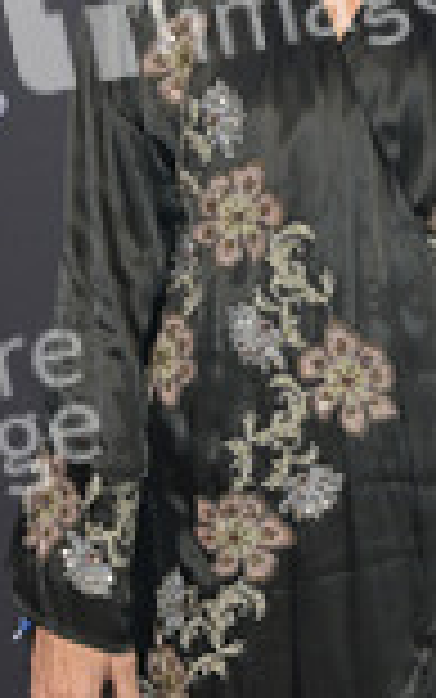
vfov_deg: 11.4
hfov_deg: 7.1
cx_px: 360
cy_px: 212
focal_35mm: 184
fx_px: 3495
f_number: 6.3
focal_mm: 70
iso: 1600
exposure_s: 1/250
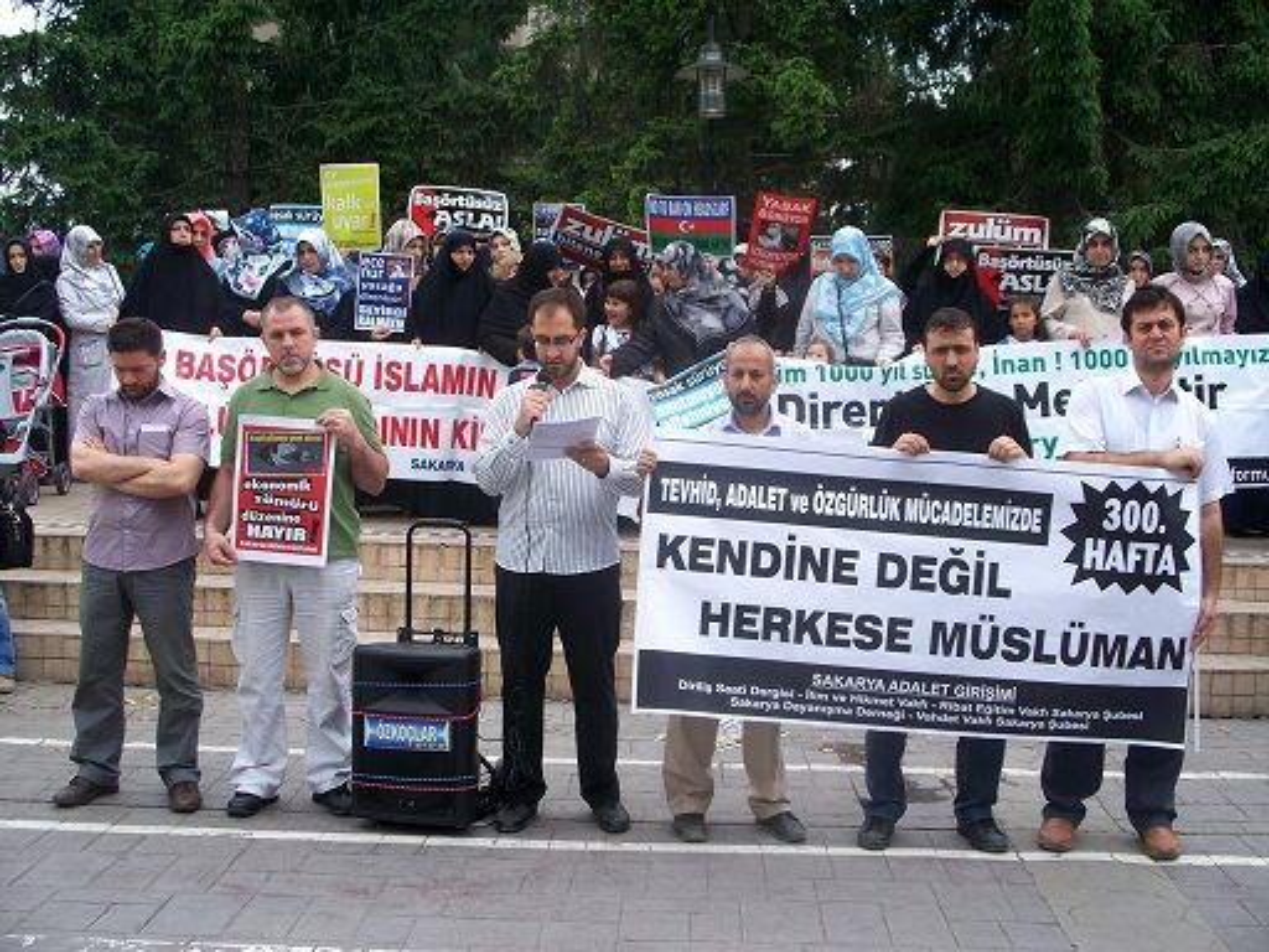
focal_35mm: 47
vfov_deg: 30.9
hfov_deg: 40.4
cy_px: 476
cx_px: 634
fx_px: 1723
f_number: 2.9
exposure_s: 1/250
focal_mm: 9.86
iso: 64
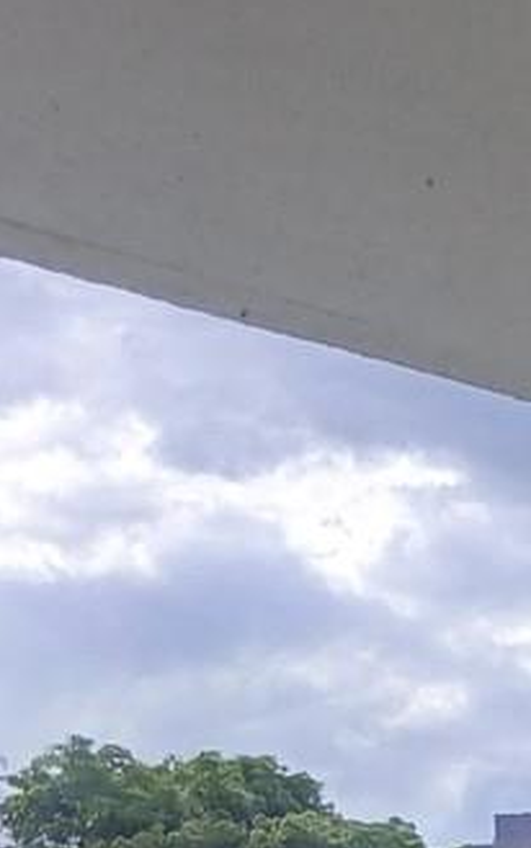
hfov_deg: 8.4
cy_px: 1286
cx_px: 1523
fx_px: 3099
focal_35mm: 134
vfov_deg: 14.5
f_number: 1.8
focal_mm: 3.98
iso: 20
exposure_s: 1/161
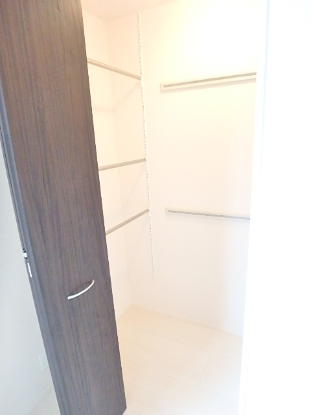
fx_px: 252
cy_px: 208
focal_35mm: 21
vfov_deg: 79.0
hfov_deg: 63.4
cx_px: 156
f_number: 3.5
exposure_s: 1/30
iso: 800
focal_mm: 3.7
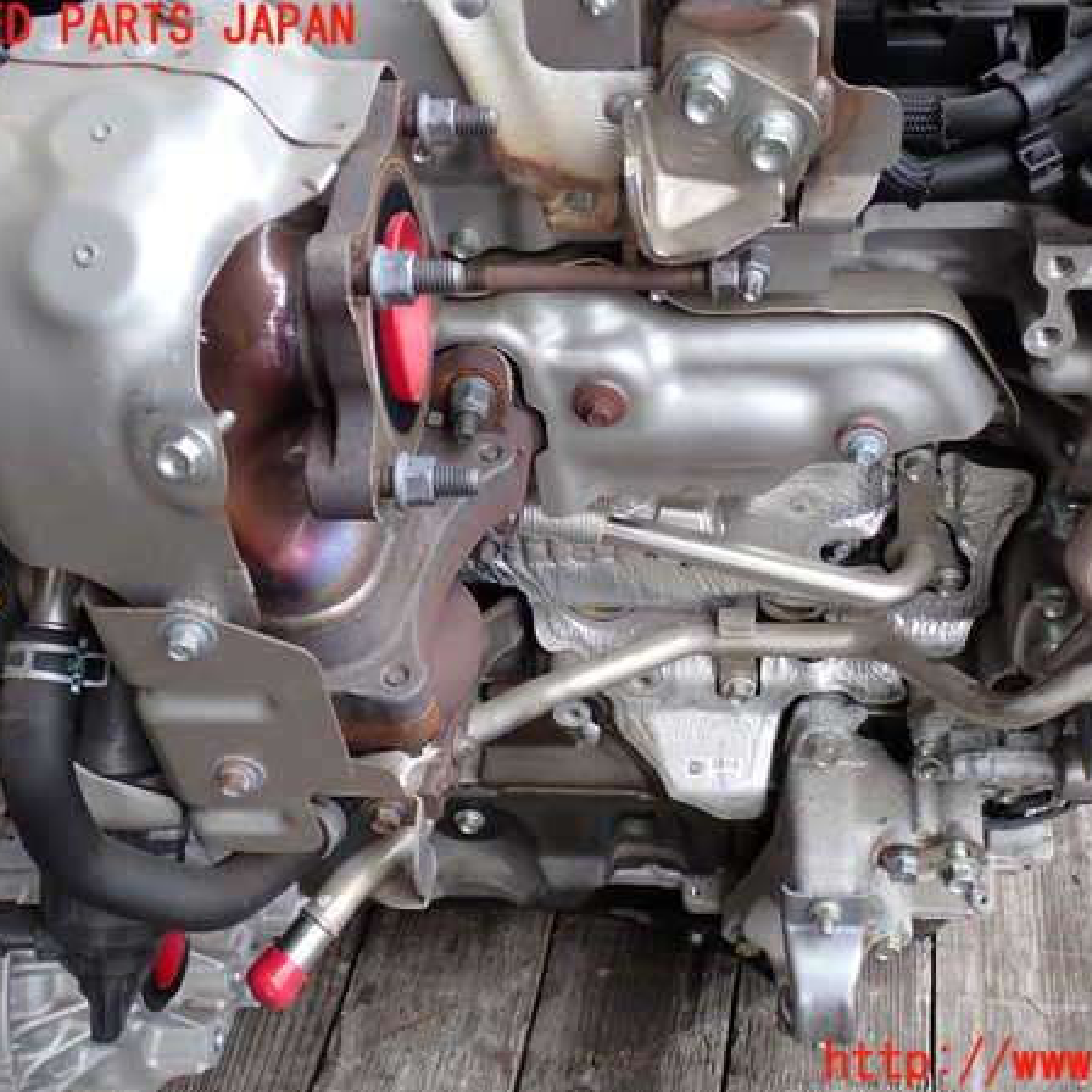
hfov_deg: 37.4
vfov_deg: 37.6
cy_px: 546
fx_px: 1606
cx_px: 644
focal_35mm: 45
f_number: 3.5
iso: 100
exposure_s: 1/100
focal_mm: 6.83
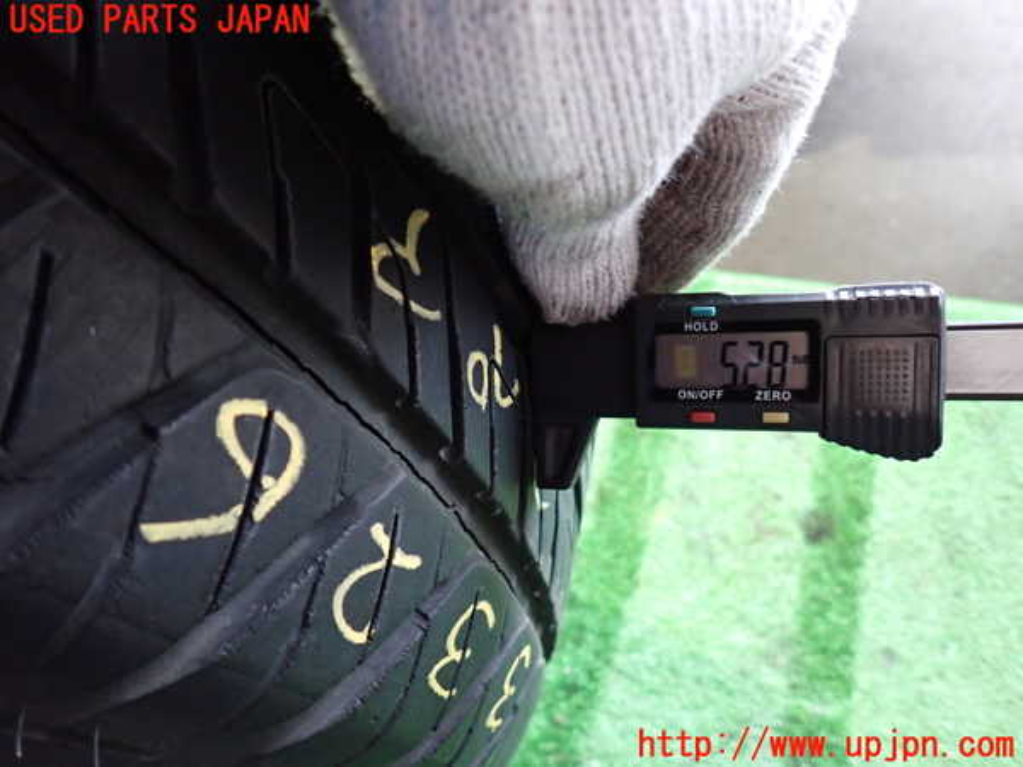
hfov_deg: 69.4
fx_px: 739
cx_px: 512
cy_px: 384
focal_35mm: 25
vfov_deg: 54.9
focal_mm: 4.5
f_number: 2
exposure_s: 1/30
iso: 640
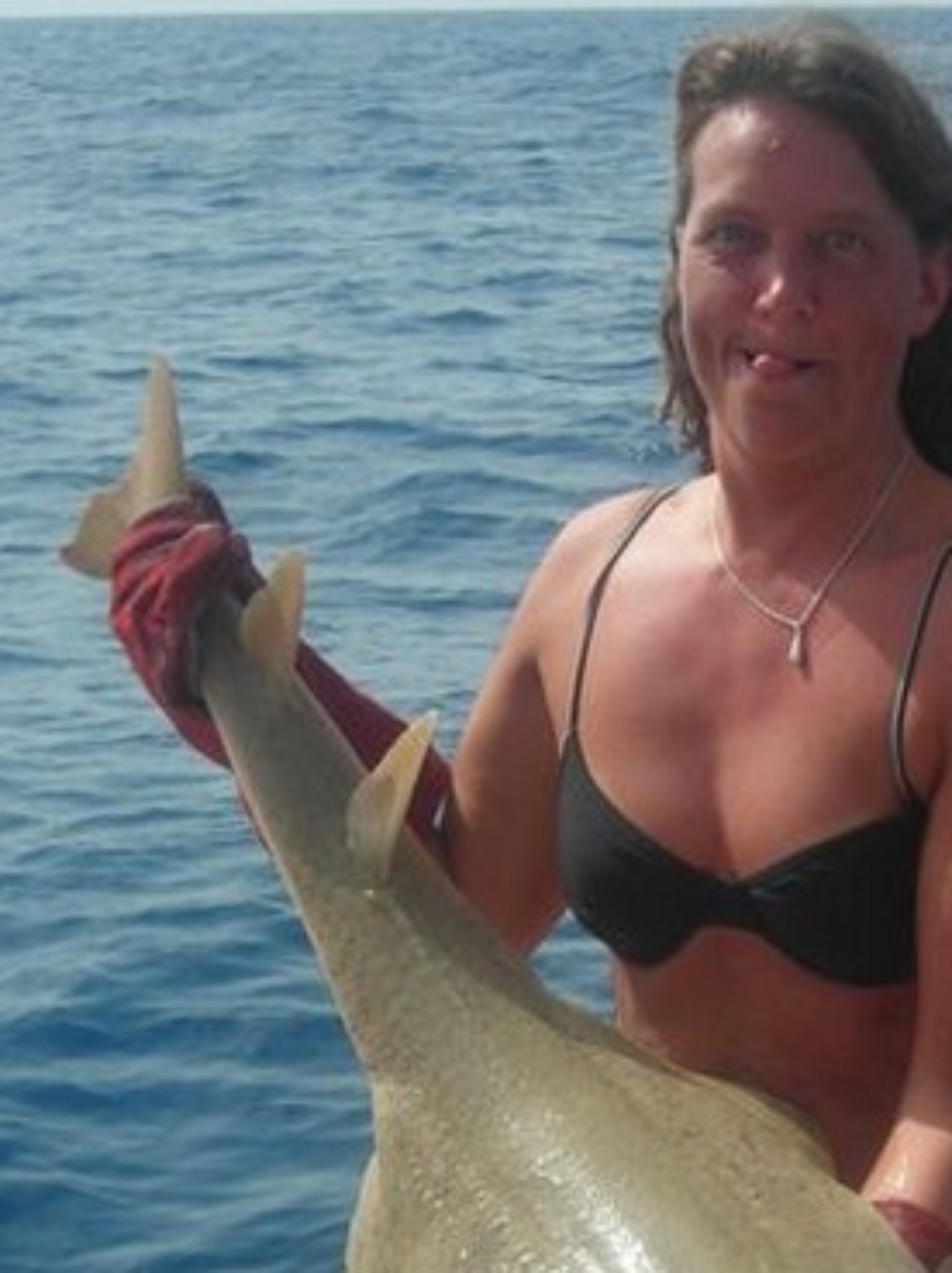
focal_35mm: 94
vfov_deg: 20.7
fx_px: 3453
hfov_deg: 15.6
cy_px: 963
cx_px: 690
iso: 50
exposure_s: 1/148
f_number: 7.3
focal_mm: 9.1
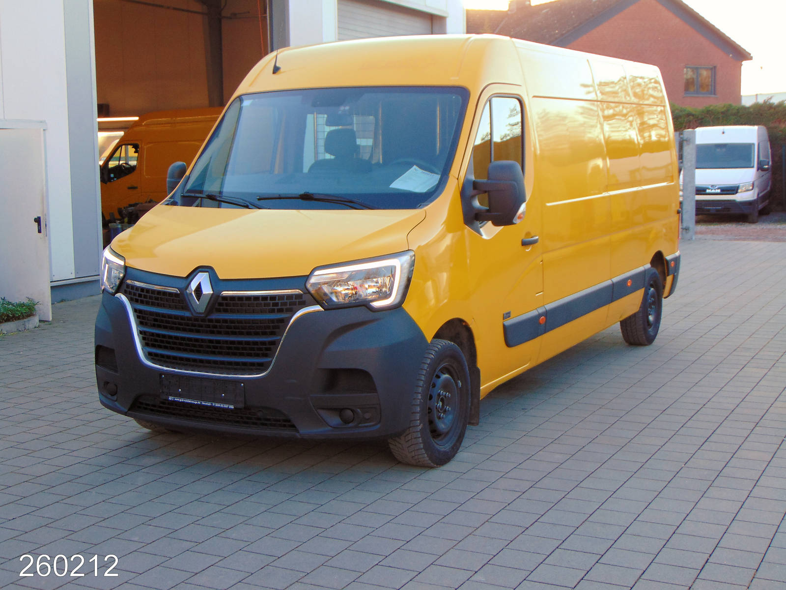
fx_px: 1135
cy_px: 295
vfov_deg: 29.1
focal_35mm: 50
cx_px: 393
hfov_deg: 38.2
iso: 80
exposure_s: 1/80
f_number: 3.5
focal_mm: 9
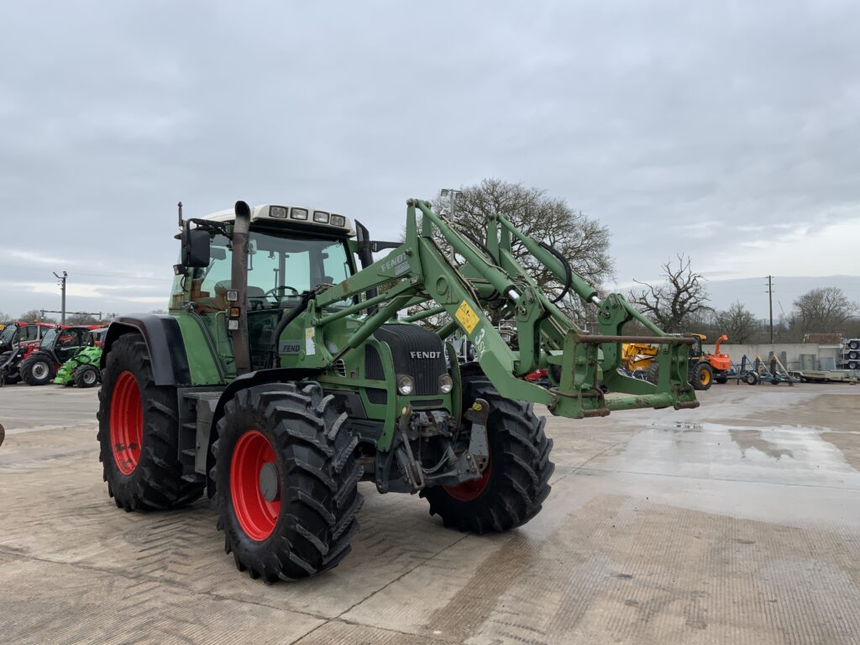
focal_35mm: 29
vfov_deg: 48.2
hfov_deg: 61.7
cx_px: 430
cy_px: 322
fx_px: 720
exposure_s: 1/409
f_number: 1.8
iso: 16
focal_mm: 3
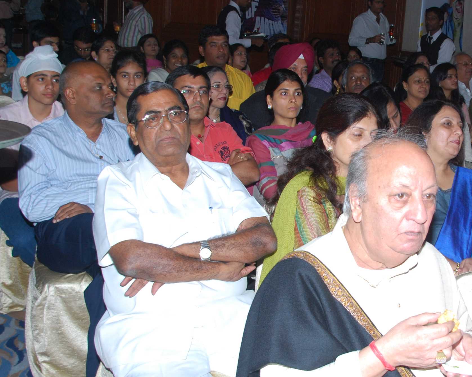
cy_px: 198
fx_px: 849
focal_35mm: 61
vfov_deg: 25.1
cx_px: 376
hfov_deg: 30.3
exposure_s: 1/200
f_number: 7.1
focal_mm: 25
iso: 400
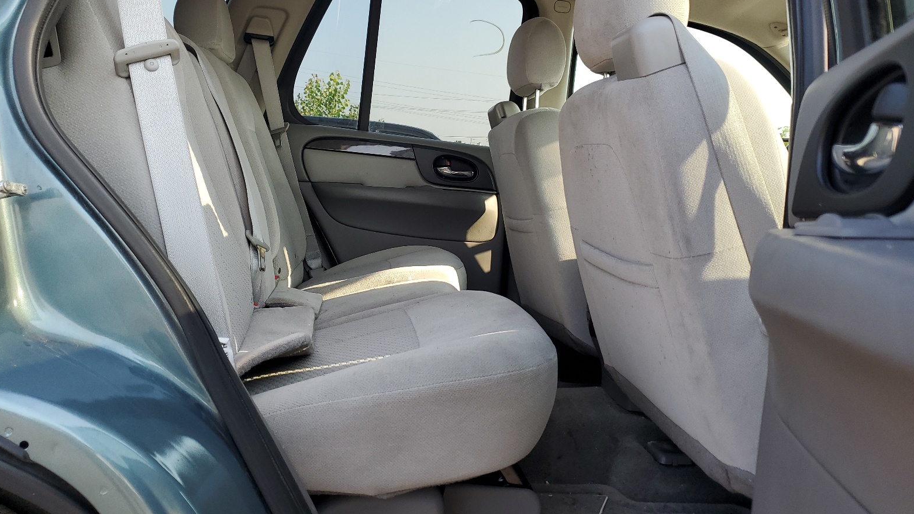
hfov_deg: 66.1
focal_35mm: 29
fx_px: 703
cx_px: 453
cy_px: 182
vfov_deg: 39.8
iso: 50
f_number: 1.5
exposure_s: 1/385
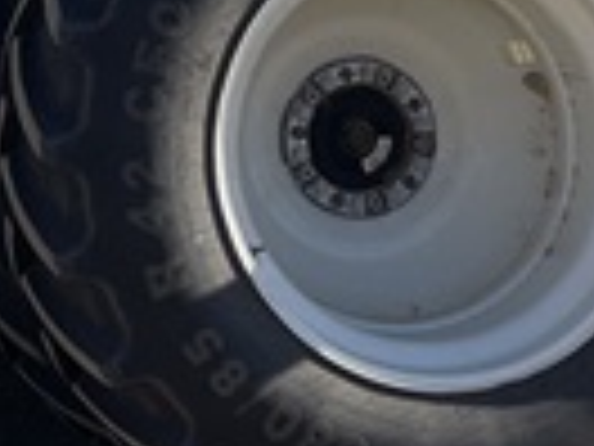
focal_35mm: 198
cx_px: -126
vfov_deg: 7.3
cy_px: -279
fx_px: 3398
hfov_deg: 9.8
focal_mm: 4.2
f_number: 1.6
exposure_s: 1/2451
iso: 32
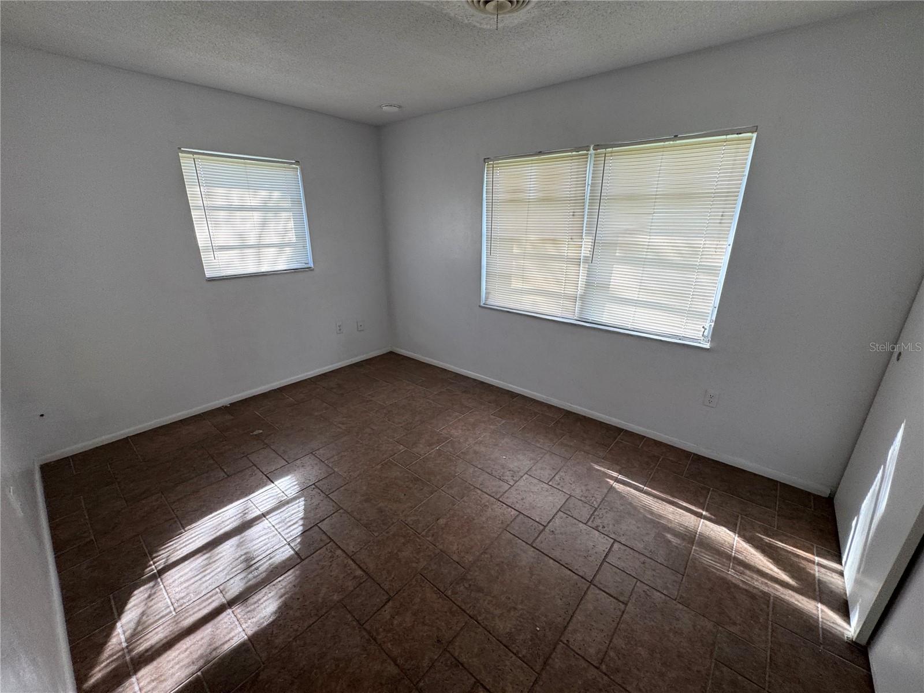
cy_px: 346
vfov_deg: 85.7
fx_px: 374
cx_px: 462
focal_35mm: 14
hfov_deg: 102.1
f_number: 2.2
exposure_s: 1/120
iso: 100
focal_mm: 2.22
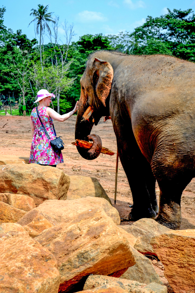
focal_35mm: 82
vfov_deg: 24.6
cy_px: 146
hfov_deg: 16.6
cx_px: 98
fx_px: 670
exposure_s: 1/160
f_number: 6.3
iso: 100
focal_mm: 55
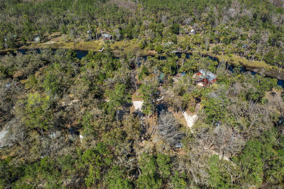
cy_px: 94
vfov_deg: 46.4
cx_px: 142
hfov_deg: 65.5
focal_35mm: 28
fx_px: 221
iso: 100
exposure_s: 1/500
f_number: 5.6
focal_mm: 10.26
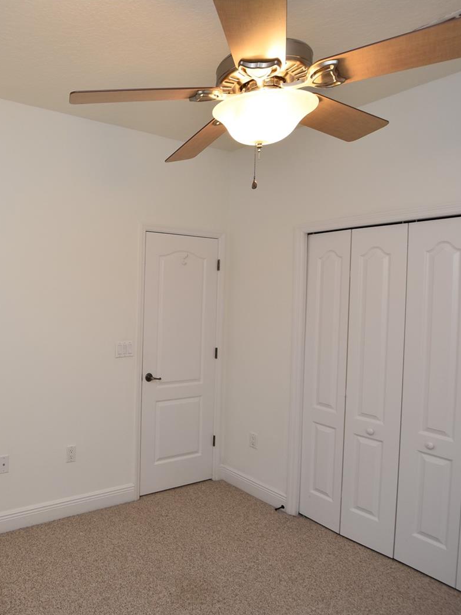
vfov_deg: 76.4
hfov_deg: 54.0
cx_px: 53
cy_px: 311
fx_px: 391
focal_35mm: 22
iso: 280
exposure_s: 1/60
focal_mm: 10
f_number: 4
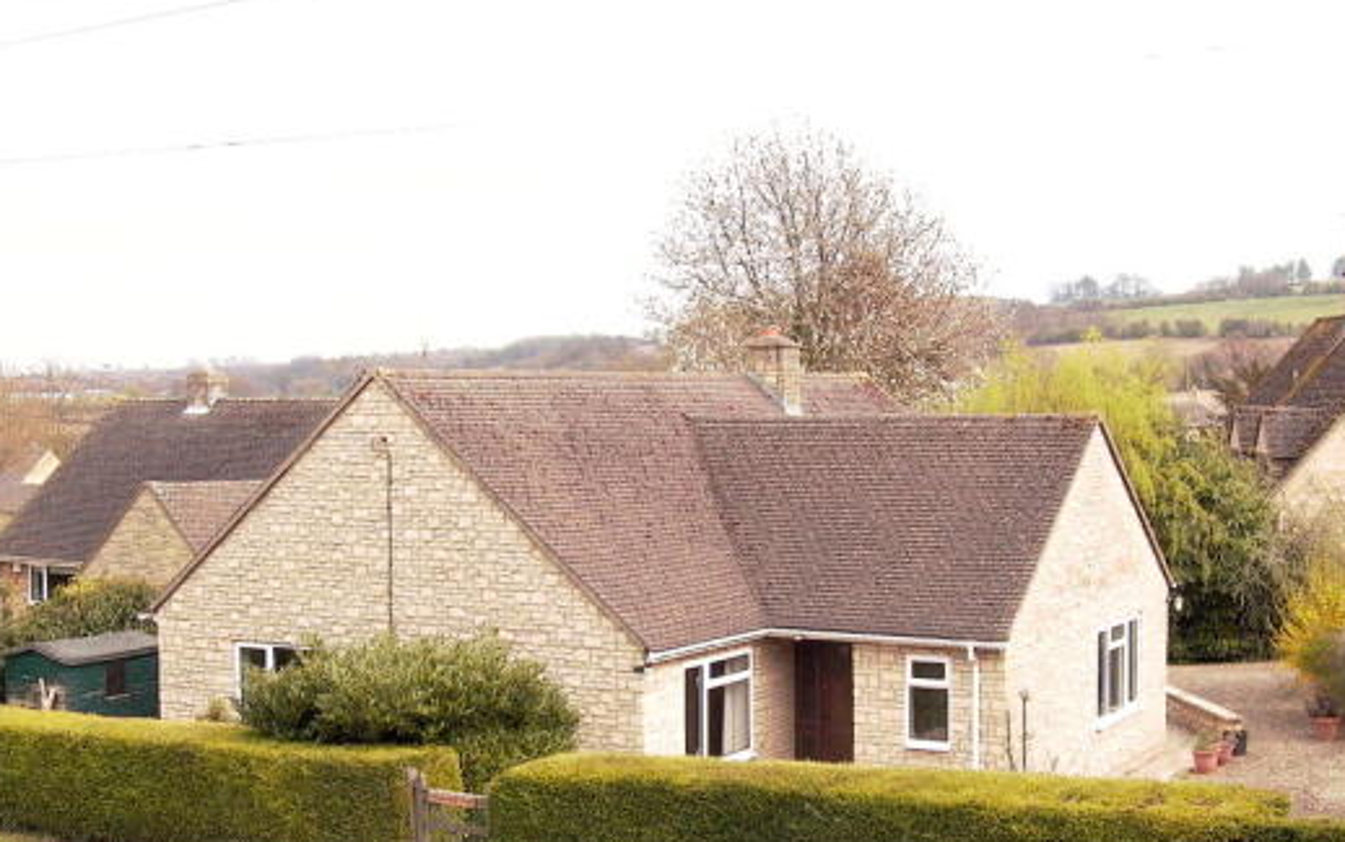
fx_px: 2493
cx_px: 632
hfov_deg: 30.2
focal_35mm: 68
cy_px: 466
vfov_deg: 19.1
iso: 200
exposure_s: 1/340
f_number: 5.08
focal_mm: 11.79
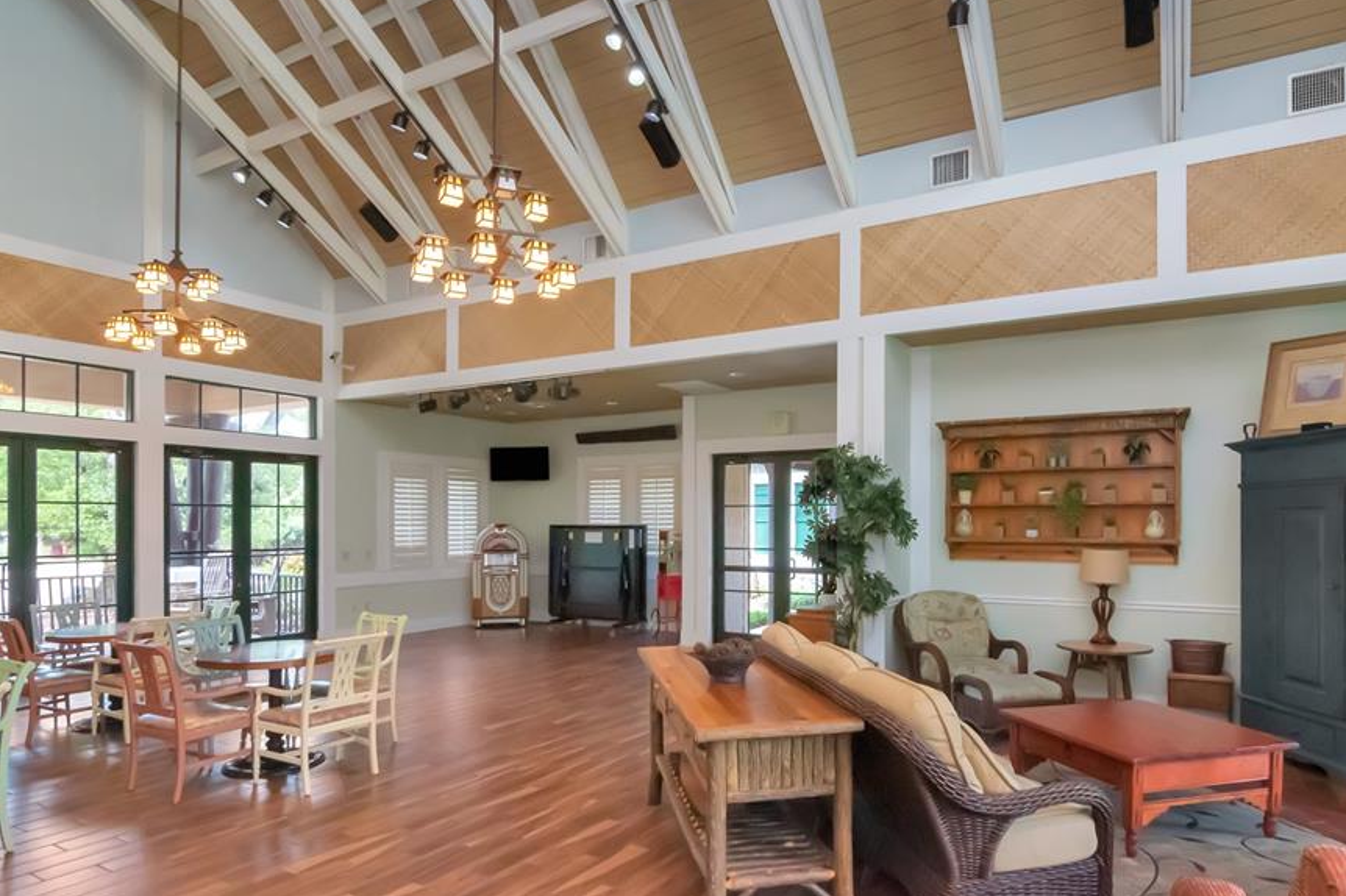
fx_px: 732
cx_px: 712
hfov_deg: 85.1
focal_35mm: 20
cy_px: 437
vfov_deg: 62.9
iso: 5000
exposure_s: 1/160
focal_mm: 11
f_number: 10
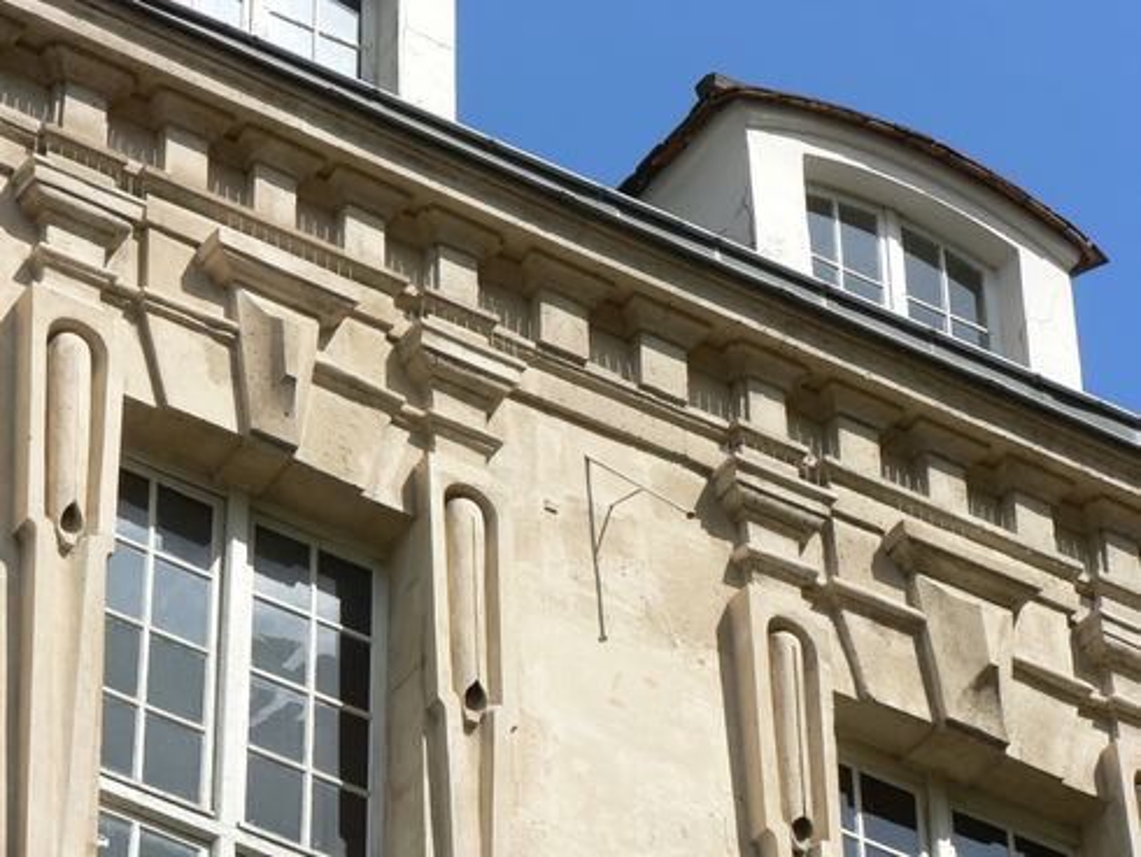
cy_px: 428
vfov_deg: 9.3
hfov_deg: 12.3
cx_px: 570
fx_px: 5276
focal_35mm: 160
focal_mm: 27.4
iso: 64
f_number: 5.6
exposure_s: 1/320
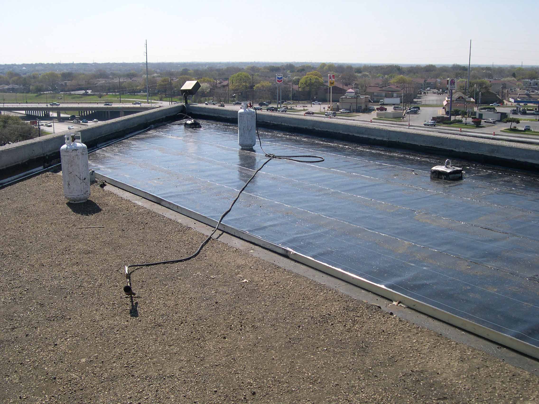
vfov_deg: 37.7
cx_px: 270
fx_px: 592
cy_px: 202
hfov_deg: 49.0
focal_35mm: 38
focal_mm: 8
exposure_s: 1/201
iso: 100
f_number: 7.6
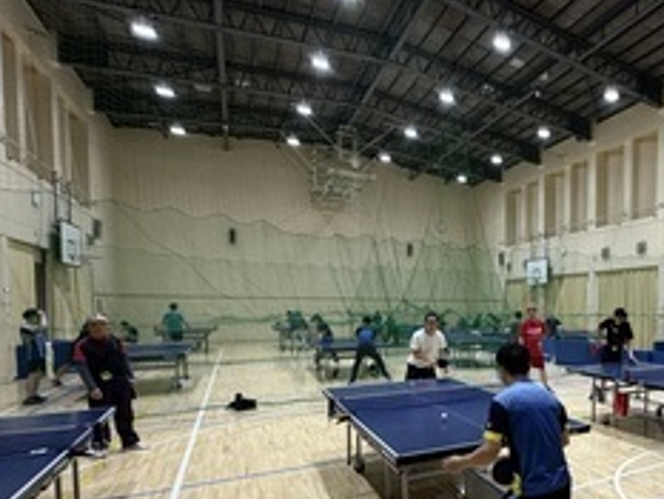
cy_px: 325
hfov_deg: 65.0
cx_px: 533
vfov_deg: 55.9
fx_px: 461
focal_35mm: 24
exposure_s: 1/100
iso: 200
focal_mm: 2.22
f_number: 2.2
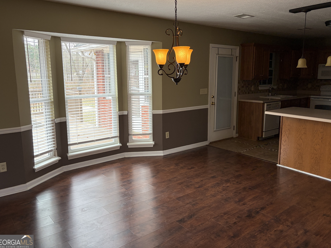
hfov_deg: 63.4
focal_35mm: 28
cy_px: 115
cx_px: 172
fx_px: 268
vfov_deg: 49.7
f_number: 1.6
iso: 160
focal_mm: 5.96
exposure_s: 1/120
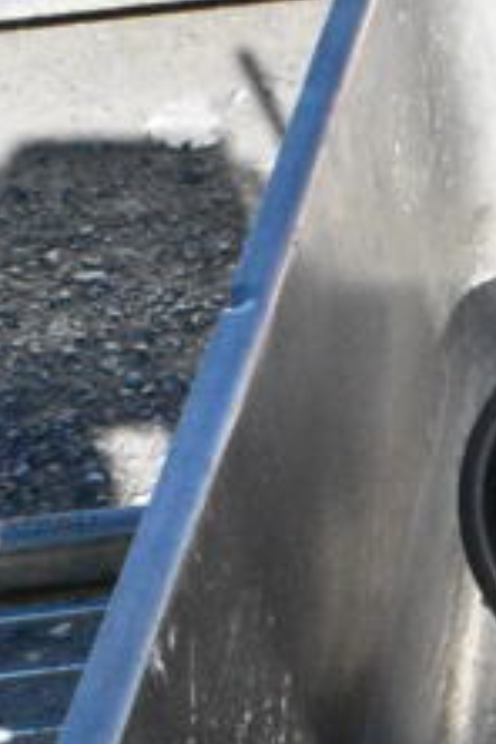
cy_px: 538
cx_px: 985
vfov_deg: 13.8
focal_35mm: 148
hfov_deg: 8.8
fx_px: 3058
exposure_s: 1/1600
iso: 6400
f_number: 25
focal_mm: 24
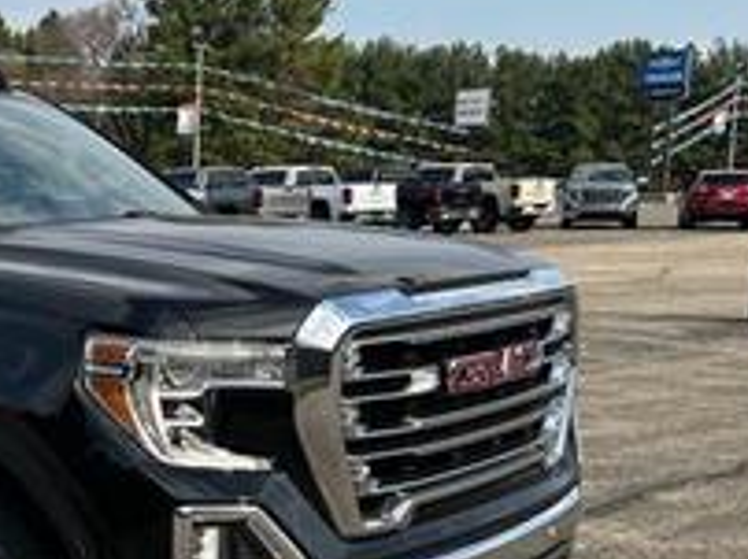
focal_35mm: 65
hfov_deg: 27.6
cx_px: -48
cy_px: 411
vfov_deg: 22.4
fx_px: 1403
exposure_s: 1/2208
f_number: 1.5
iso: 50
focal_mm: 5.7
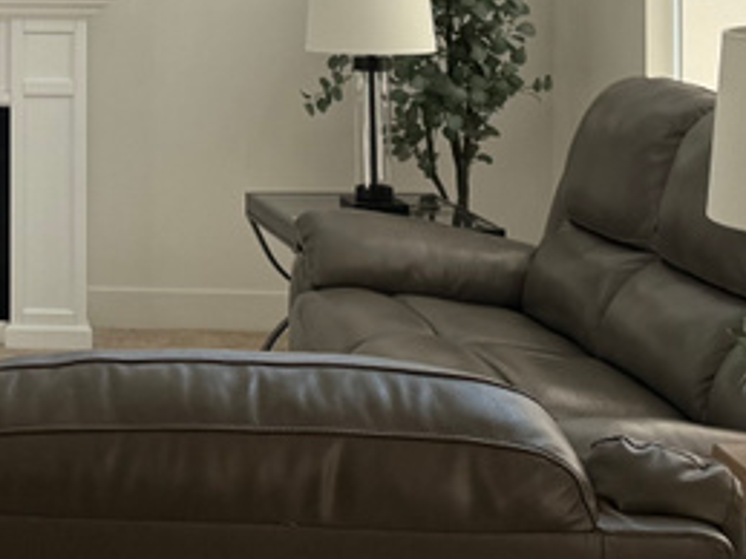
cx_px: -161
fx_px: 2046
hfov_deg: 19.4
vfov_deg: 14.8
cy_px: -179
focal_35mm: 95
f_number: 1.78
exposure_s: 1/1122
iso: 80
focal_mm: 6.76
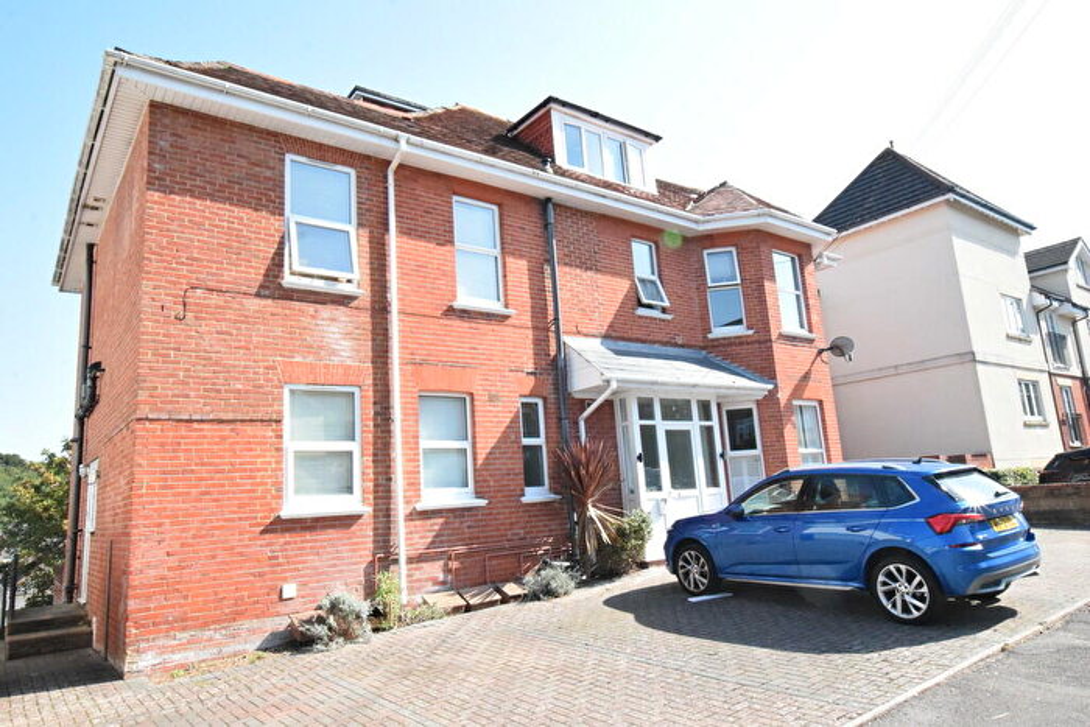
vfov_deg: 56.2
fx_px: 681
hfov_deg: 77.3
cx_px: 545
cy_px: 364
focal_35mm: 22
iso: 6400
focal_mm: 15
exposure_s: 1/1000
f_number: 16
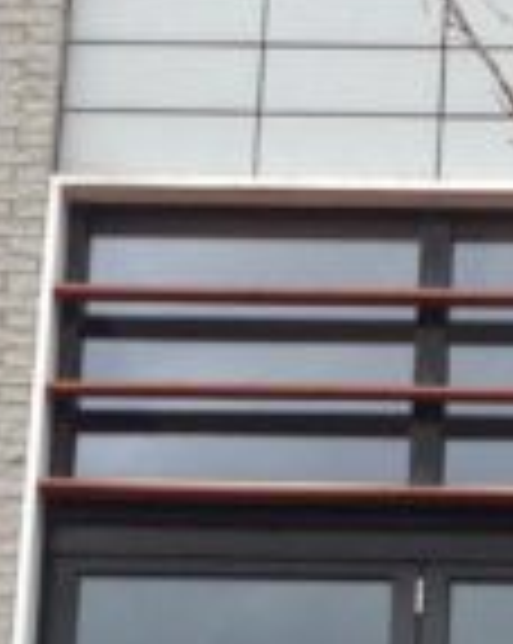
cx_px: 702
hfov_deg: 6.6
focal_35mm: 231
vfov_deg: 8.4
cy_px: 405
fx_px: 4393
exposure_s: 1/217
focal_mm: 4.13
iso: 50
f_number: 2.4
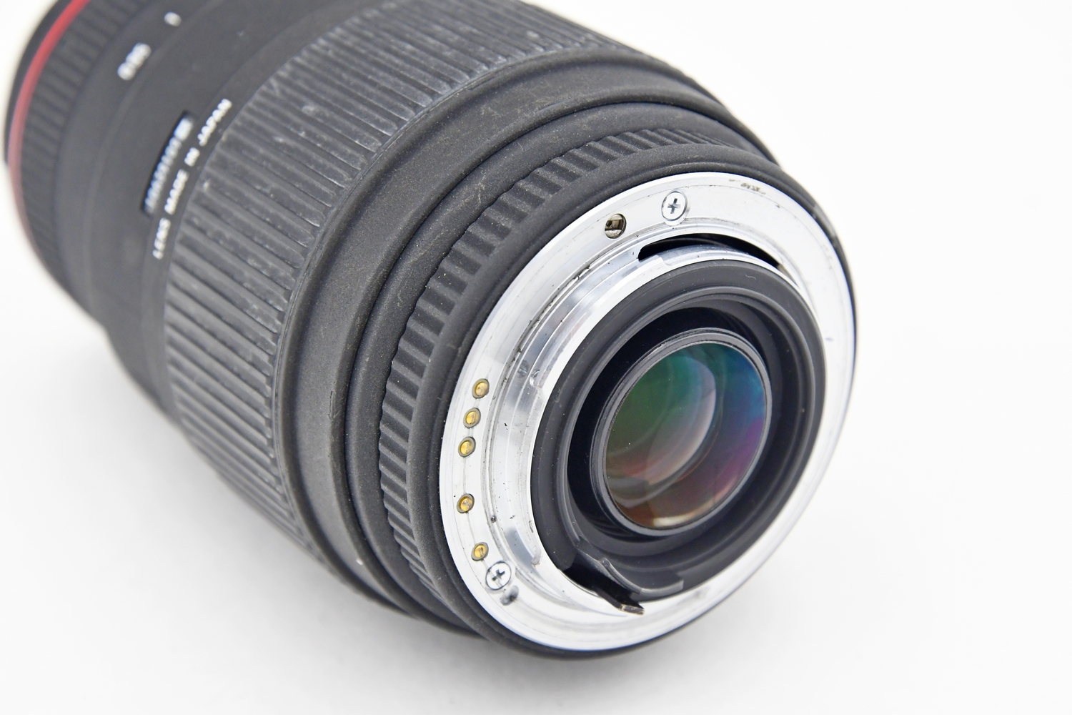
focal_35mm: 97
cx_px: 536
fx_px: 2888
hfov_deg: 21.0
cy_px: 358
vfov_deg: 14.1
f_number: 7.1
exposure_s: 1/160
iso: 1250
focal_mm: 65
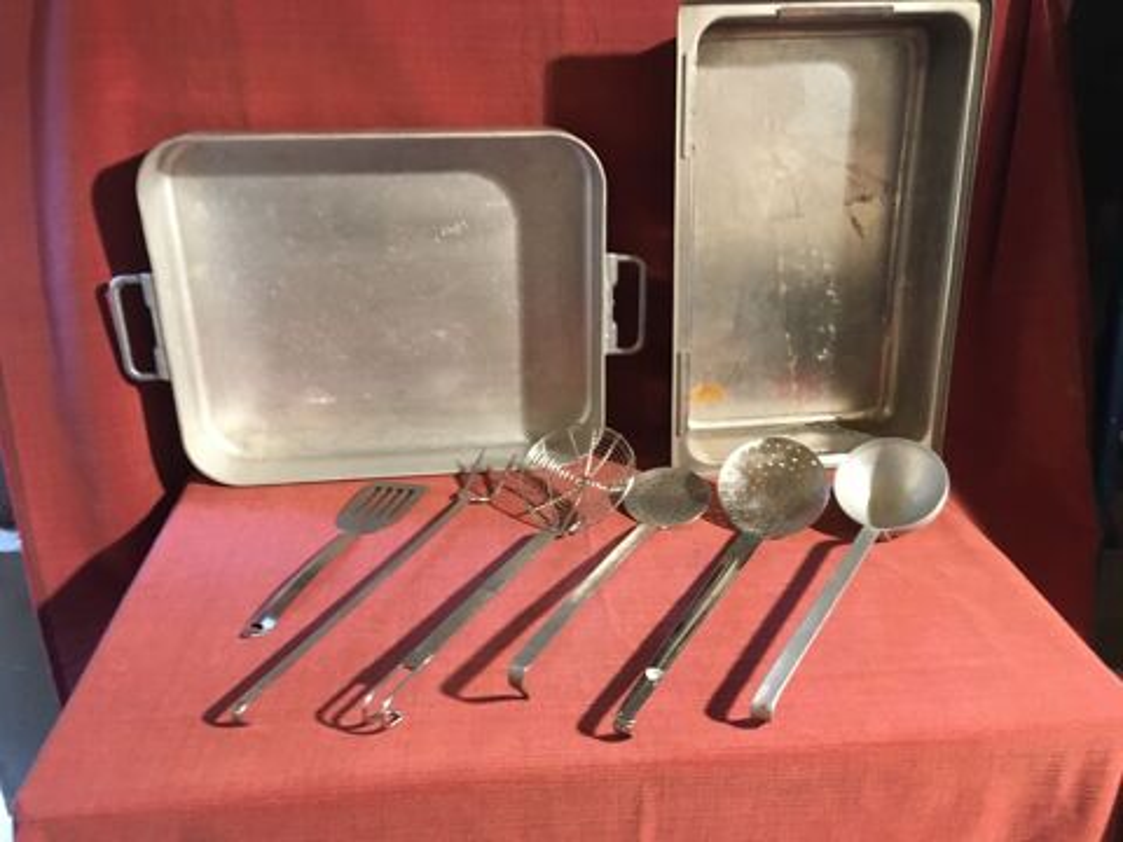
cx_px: 562
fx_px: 941
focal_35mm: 29
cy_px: 421
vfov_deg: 48.2
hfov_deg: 61.7
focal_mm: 4.15
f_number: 2.2
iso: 250
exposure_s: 1/33
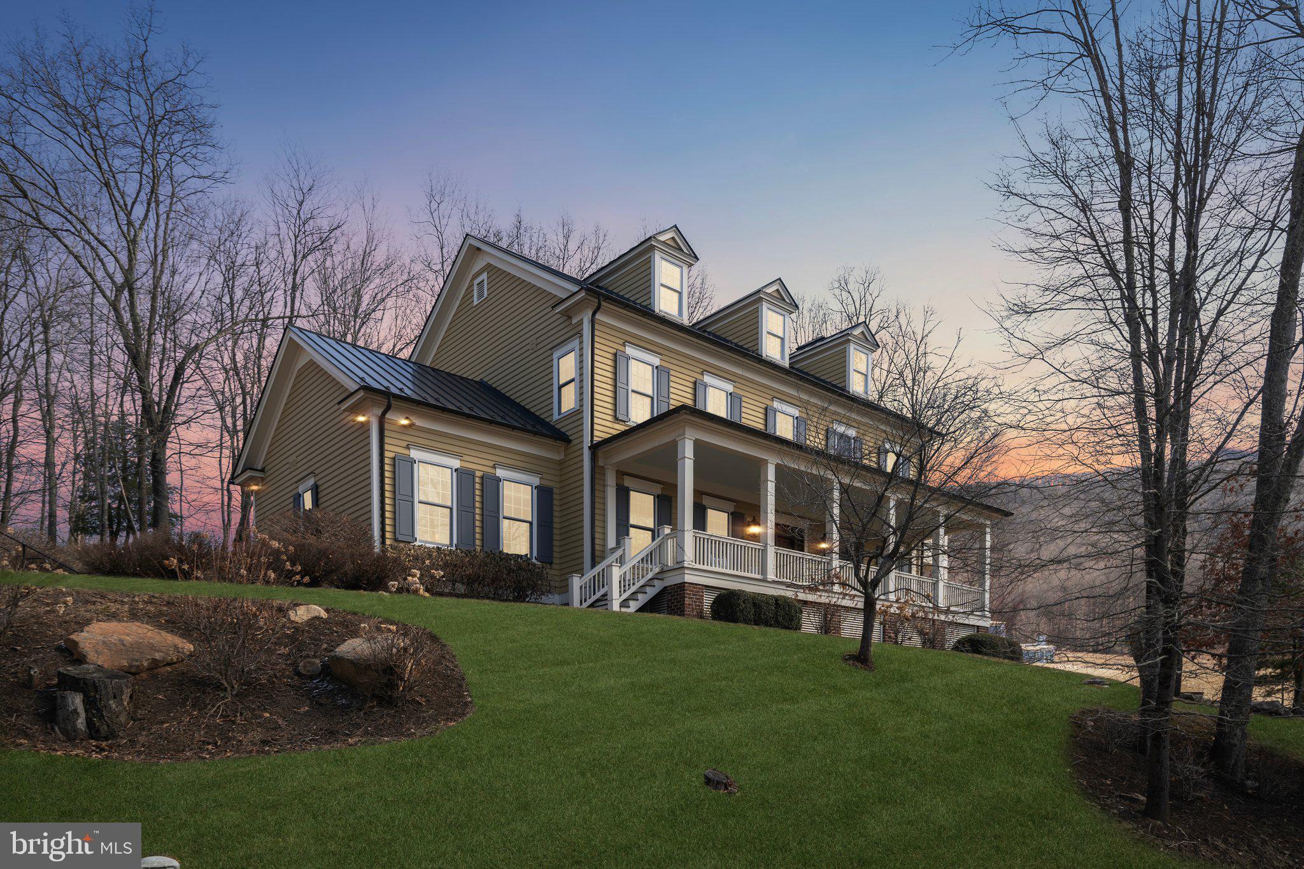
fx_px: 869
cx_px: 652
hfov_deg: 73.7
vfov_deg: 53.1
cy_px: 434
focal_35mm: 24
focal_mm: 24
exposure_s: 1/125
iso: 100
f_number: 8
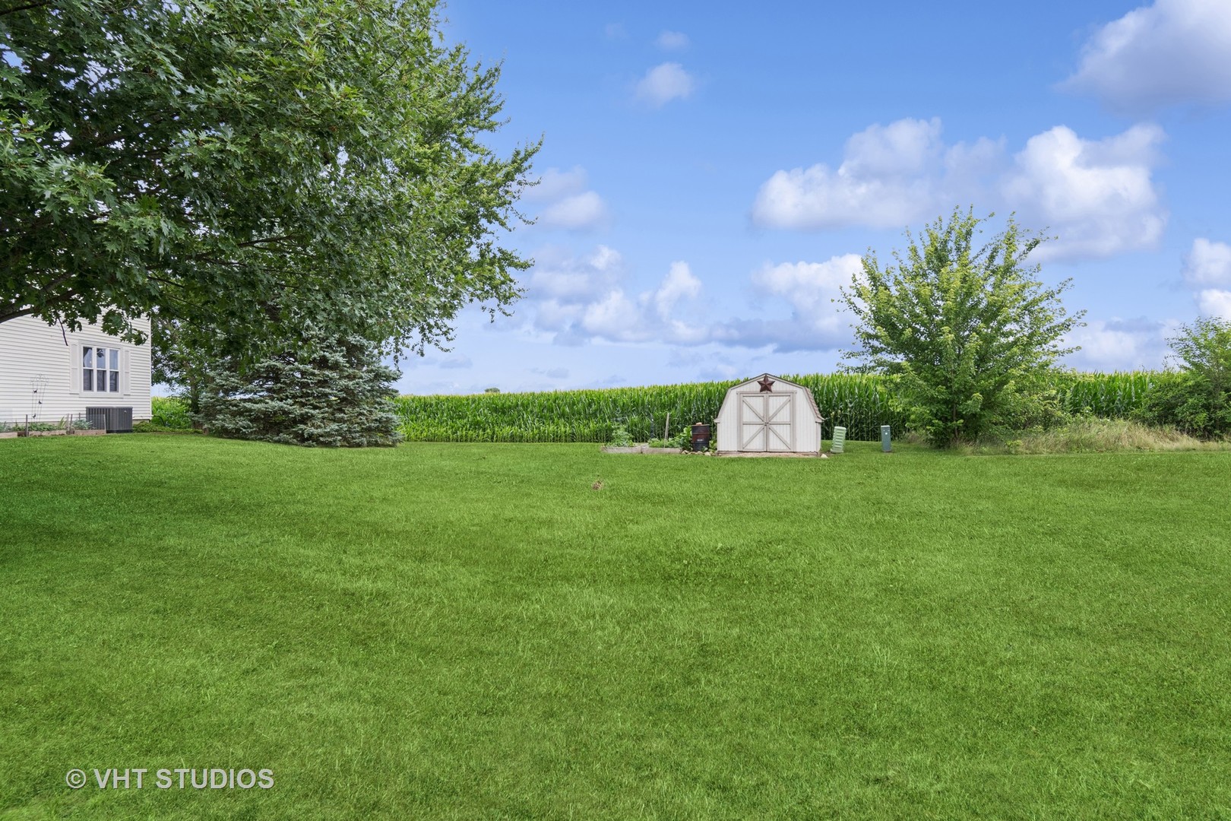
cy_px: 410
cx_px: 616
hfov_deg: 90.0
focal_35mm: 18
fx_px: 615
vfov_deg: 67.4
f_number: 8
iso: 250
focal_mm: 12
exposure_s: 1/320
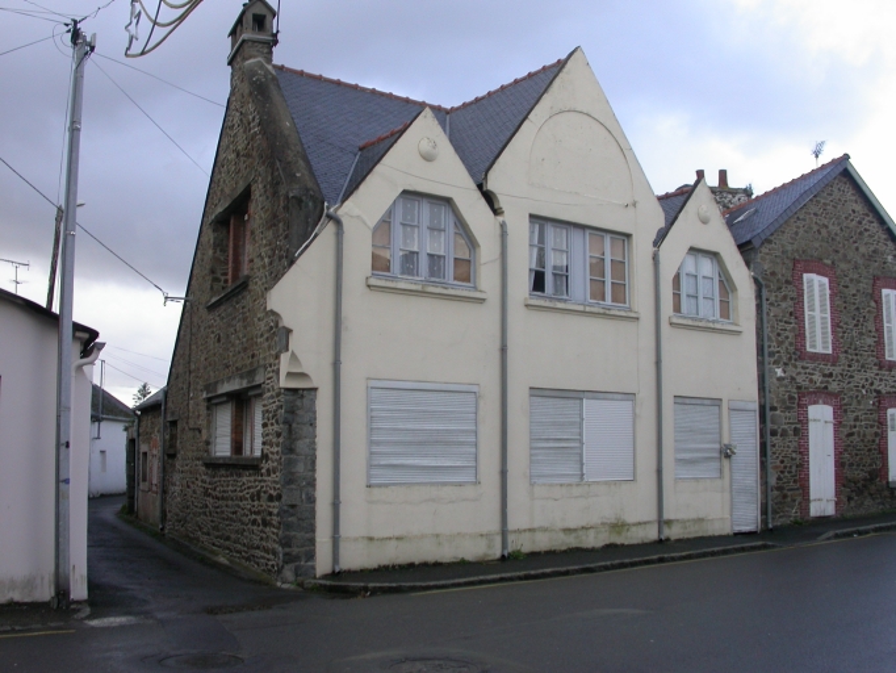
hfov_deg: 49.0
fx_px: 984
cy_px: 336
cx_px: 448
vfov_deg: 37.7
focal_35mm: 38
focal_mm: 7.85
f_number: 4.2
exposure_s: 1/97.5
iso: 100
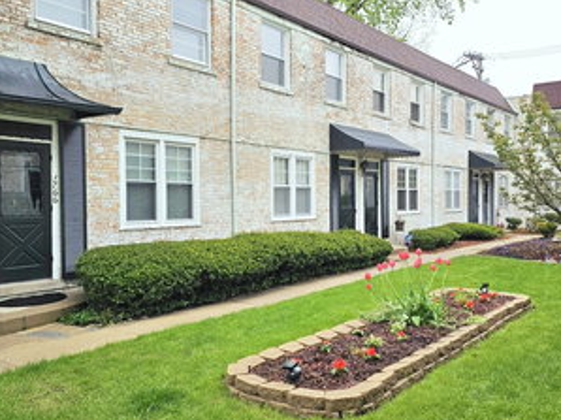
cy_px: 207
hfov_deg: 55.4
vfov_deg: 42.9
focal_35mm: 33
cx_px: 280
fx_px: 534
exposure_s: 1/180
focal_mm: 6.3
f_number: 1.7
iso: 25
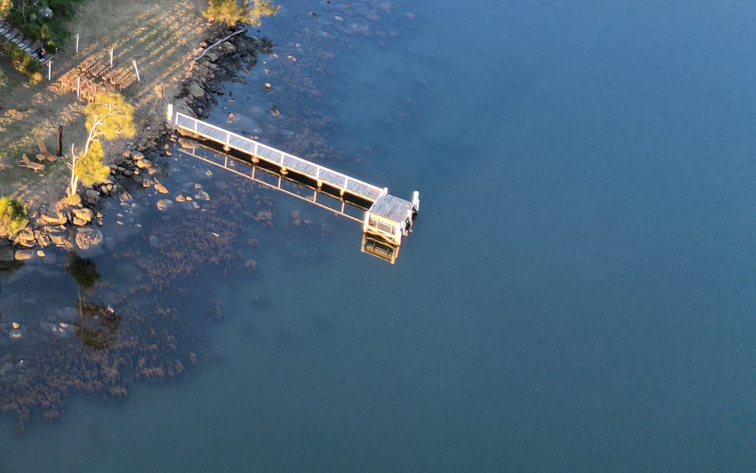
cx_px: -150
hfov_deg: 28.3
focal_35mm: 63
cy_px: -202
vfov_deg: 18.6
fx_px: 1298
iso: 100
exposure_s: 1/500
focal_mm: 6.72
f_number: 1.7
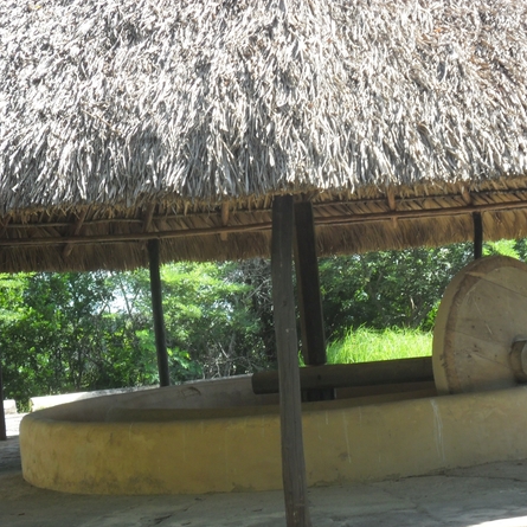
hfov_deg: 23.0
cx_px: 327
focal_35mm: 75
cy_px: 263
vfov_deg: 23.1
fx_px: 1292
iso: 100
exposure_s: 1/90
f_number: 5.6
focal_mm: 11.2
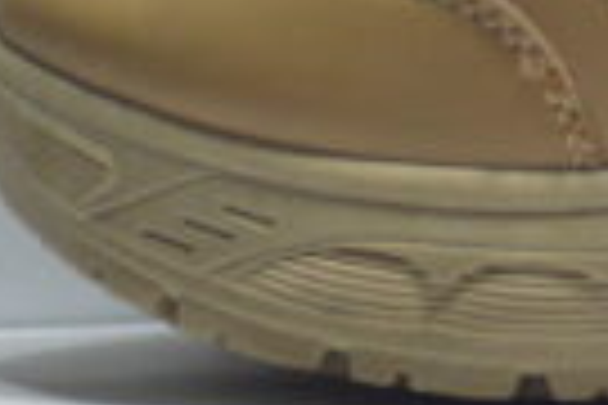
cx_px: 815
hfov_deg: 1.4
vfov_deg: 0.9
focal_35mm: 1464
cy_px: -191
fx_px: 24723
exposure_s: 1/500
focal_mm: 220
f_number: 4.8
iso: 2000
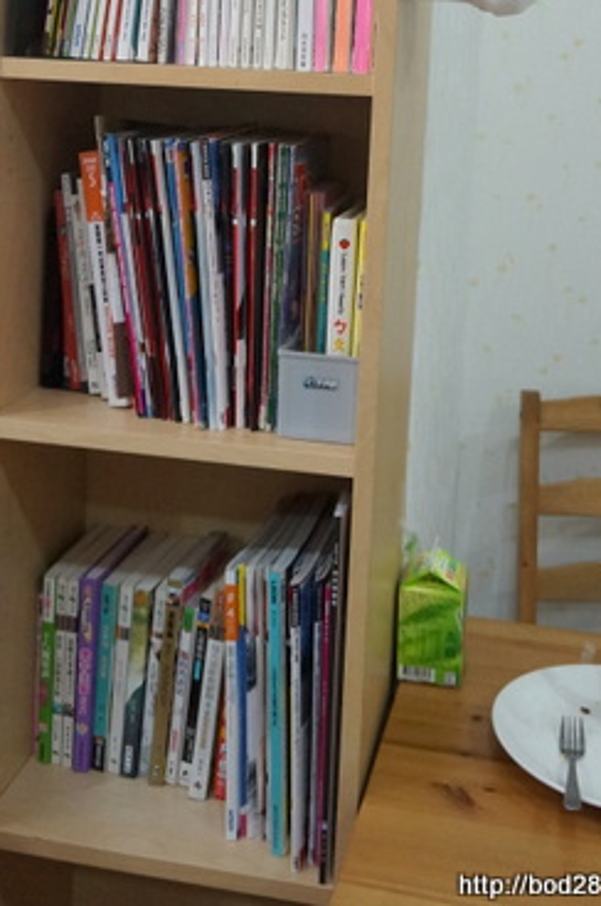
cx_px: 334
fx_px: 1181
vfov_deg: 39.8
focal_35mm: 47
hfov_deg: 28.5
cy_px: 145
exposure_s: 1/160
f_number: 3.5
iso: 1600
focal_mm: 18
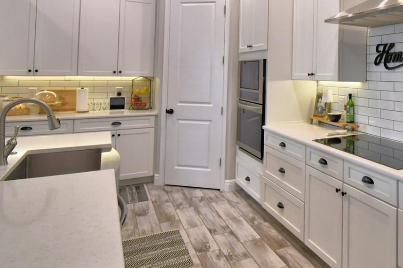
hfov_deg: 59.8
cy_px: 61
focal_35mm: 28
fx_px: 313
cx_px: 327
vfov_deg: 44.5
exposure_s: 1/100
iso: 400
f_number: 4.5
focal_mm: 10
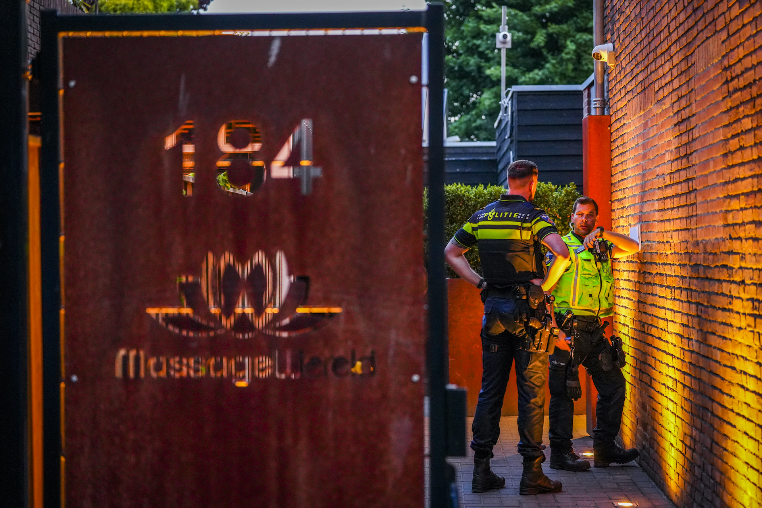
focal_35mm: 70
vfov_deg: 19.5
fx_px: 1482
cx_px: 381
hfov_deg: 28.8
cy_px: 254
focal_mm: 70
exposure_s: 1/30
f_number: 2.8
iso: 3200
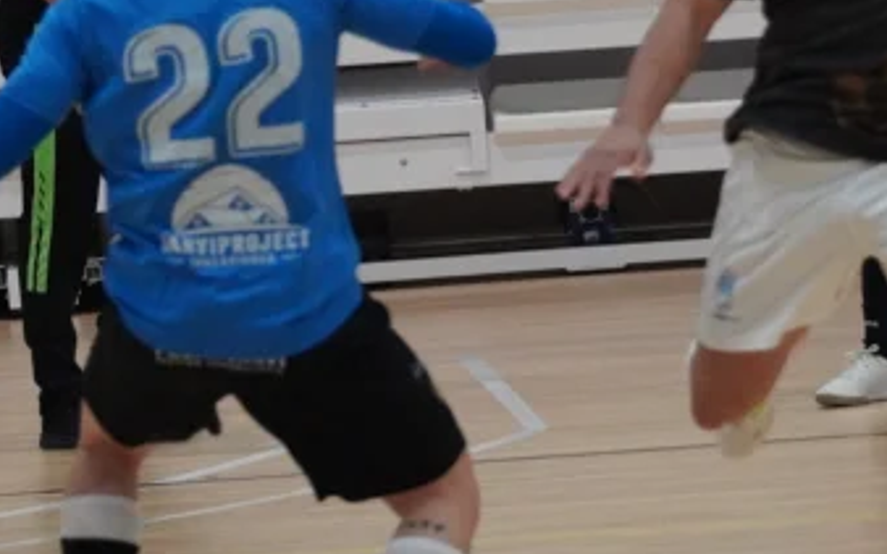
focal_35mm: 517
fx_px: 12497
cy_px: 118
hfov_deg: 4.1
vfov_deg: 2.5
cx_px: 386
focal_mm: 149
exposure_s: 1/640
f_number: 5.6
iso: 6400
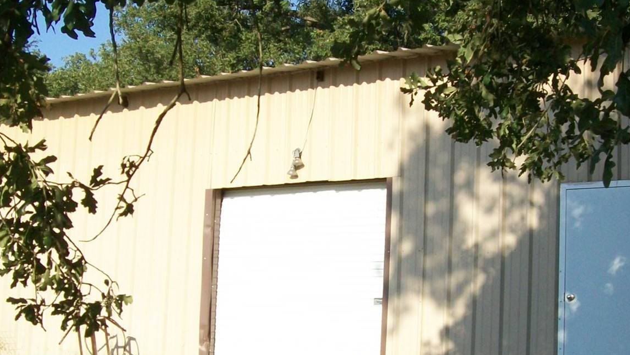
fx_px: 1103
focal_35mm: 66
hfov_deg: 31.9
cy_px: 289
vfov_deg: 18.1
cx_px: 352
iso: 64
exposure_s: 1/250
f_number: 4.8
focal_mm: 6
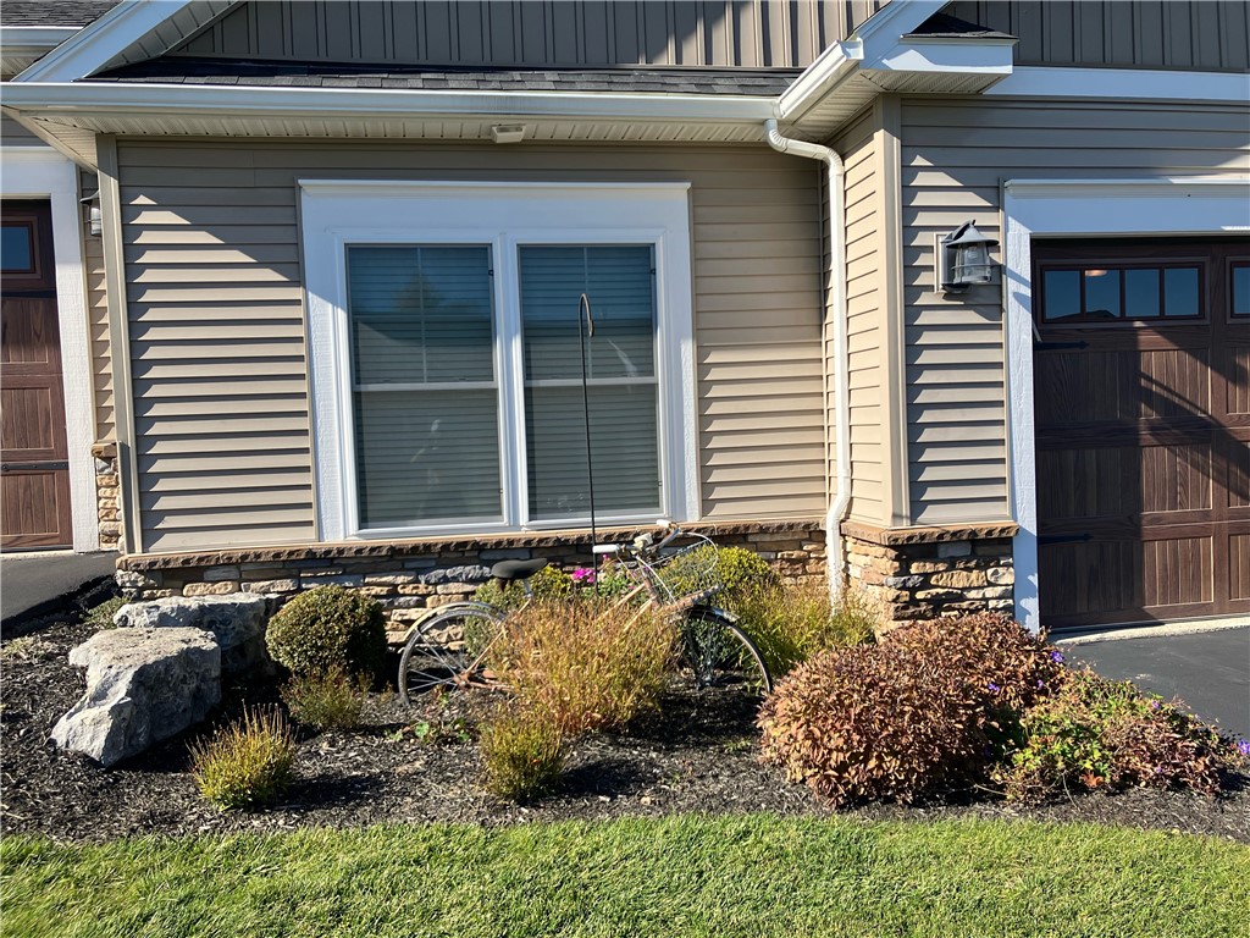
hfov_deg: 63.4
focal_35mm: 28
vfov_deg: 49.7
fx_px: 1011
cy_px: 469
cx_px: 625
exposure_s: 1/1130
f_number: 1.8
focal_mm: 3.99
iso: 32
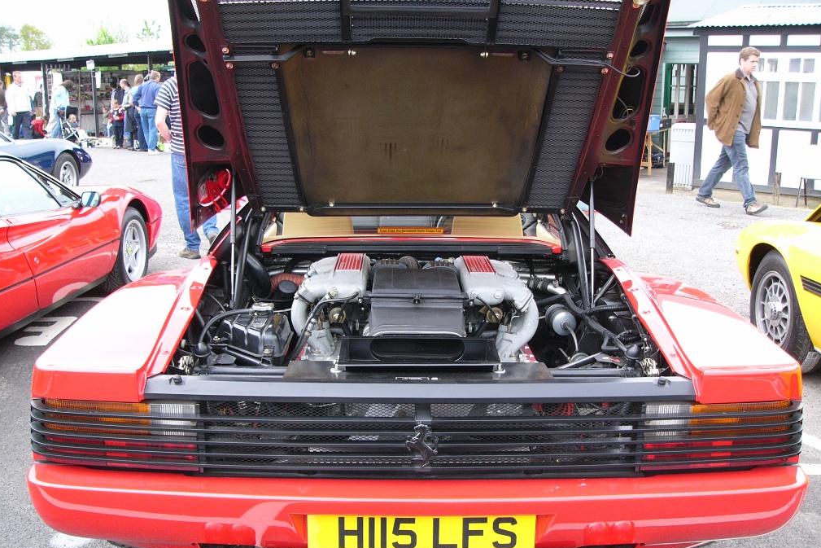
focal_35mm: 38
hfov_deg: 50.7
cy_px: 299
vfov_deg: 35.0
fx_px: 867
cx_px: 412
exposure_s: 1/80
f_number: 2.8
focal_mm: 6
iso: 50
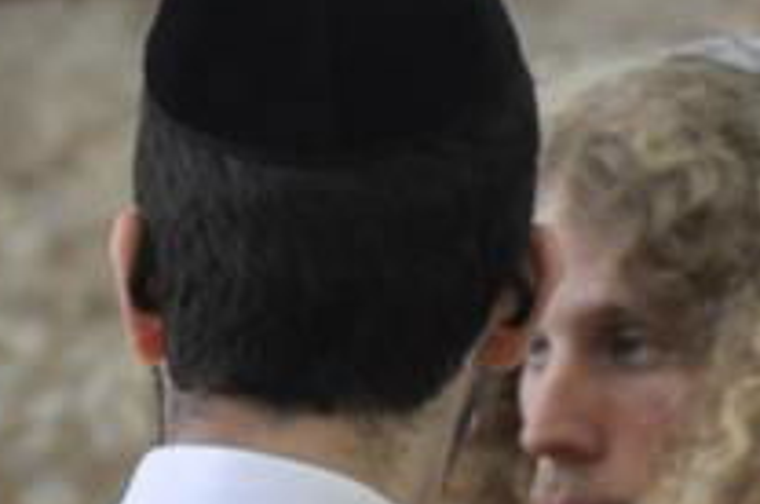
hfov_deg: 1.4
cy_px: 497
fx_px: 31154
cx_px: -464
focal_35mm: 1478
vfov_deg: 0.9
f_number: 5.6
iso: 1250
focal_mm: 200
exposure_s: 1/125
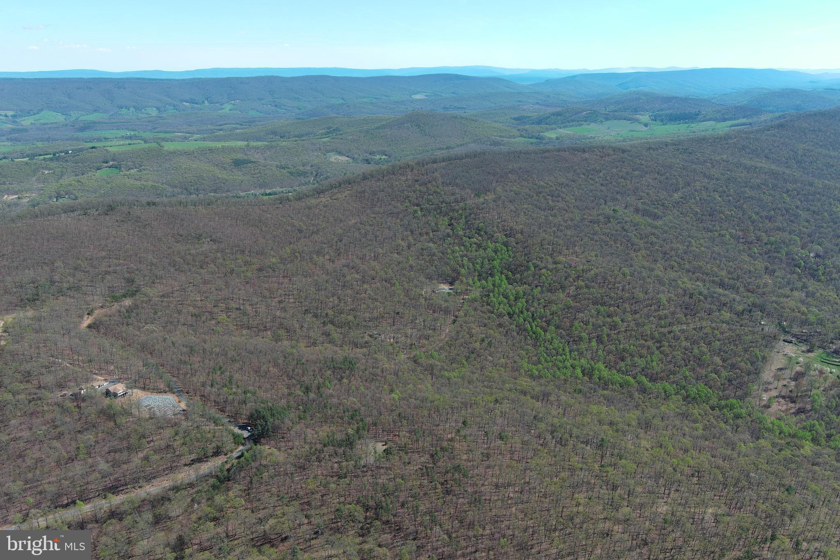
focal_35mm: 29
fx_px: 677
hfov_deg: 63.7
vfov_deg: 45.0
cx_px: 420
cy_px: 280
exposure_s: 1/858
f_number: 2.8
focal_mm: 10.57
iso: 100
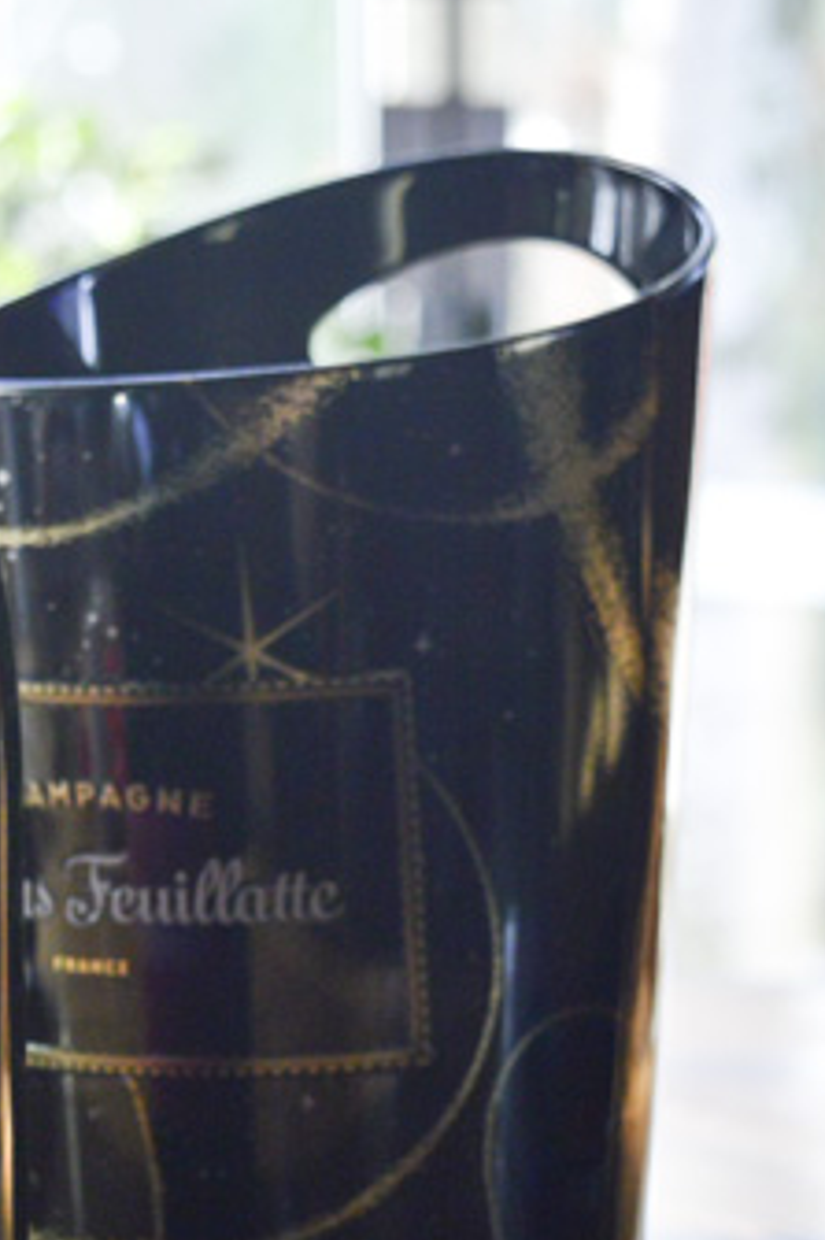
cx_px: -122
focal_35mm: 136
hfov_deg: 9.9
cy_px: 592
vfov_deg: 15.1
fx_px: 4679
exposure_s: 1/80
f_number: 5.6
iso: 800
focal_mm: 38
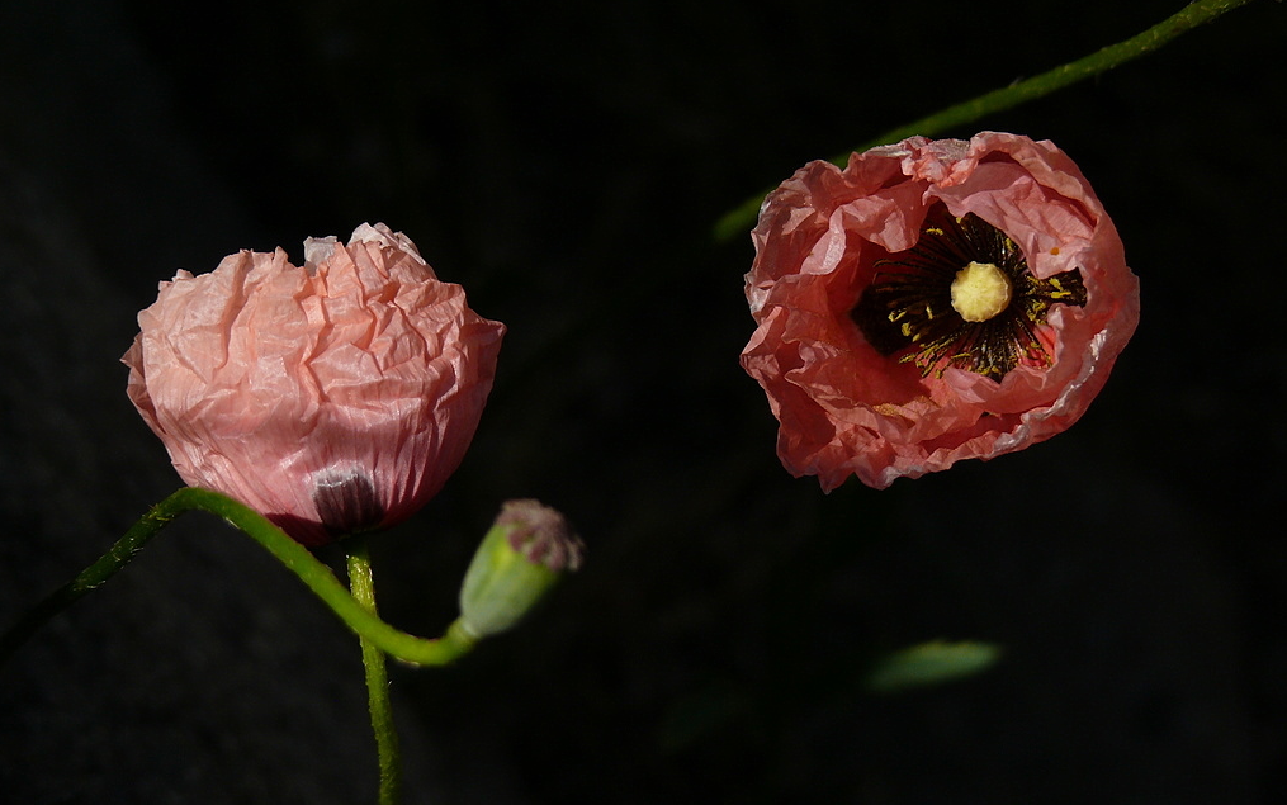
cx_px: 643
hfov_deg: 16.8
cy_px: 359
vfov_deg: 10.6
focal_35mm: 124
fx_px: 4350
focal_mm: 24.4
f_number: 4
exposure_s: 1/1000
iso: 100
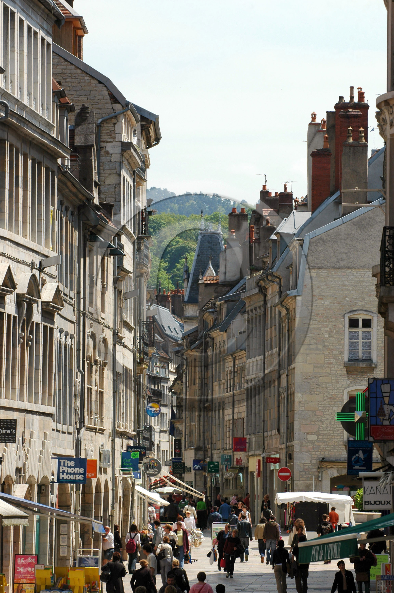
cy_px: 296
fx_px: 3823
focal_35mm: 232
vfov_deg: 8.9
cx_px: 197
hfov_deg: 5.9
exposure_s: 1/400
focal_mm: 155
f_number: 8
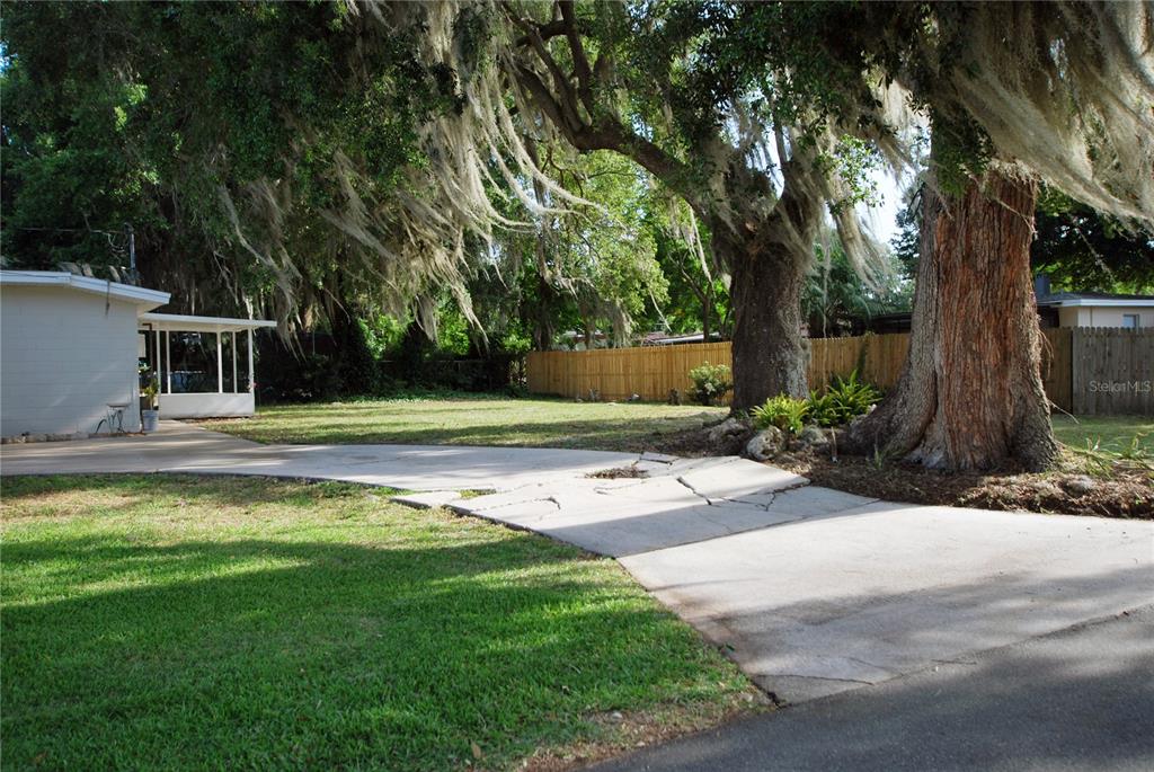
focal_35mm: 30
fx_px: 963
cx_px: 577
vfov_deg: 43.7
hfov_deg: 61.9
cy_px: 386
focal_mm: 20
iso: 100
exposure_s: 1/160
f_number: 6.3
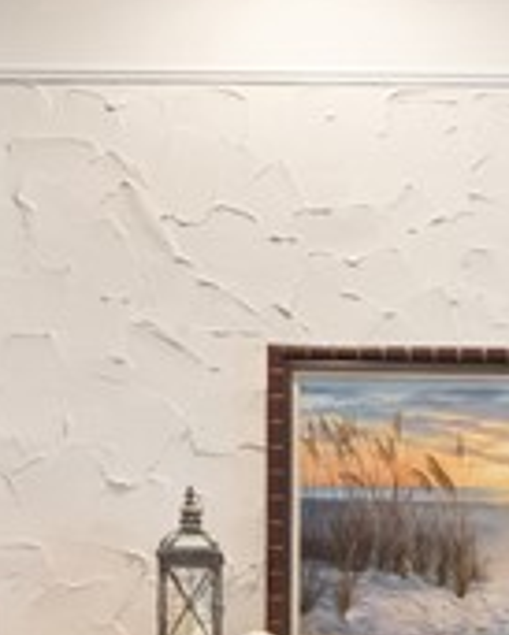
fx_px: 1543
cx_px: 516
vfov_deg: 21.2
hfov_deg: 18.2
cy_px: 813
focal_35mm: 82
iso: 200
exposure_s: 1/1.25
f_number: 7.1
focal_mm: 7
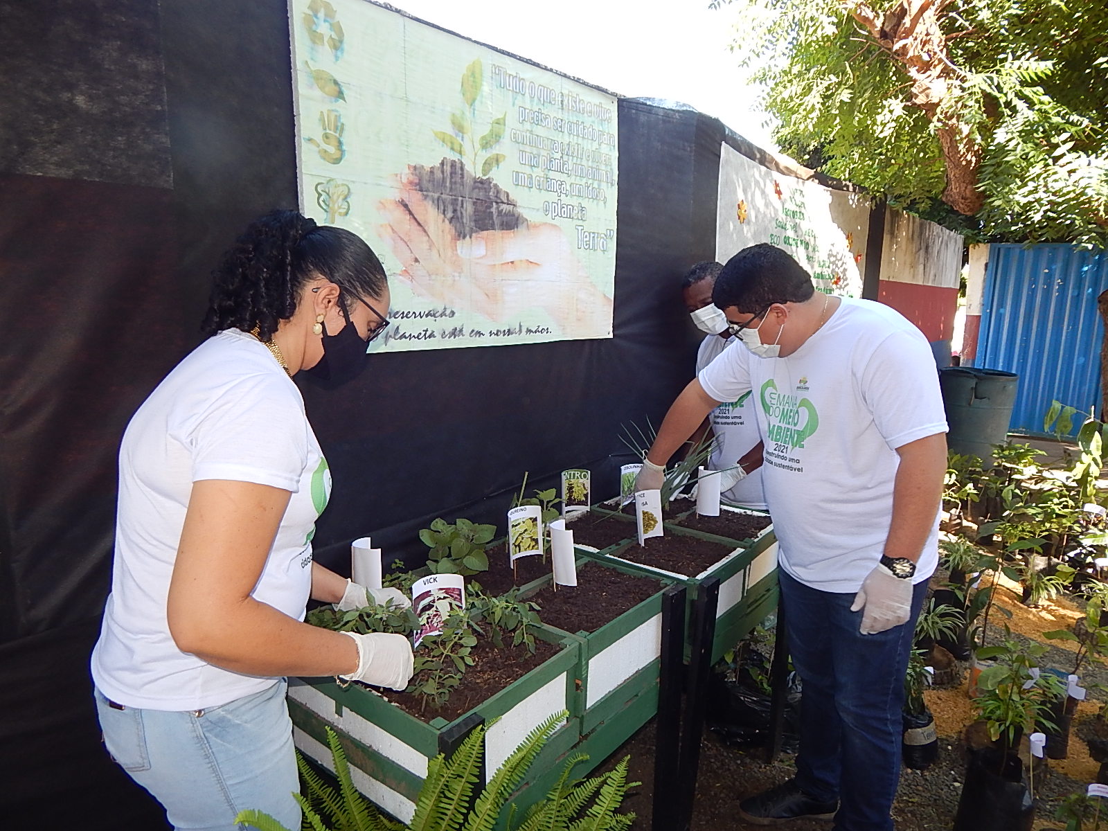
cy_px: 416
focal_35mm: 23
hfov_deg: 73.9
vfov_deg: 58.9
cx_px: 554
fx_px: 736
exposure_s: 1/100
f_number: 3
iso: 125
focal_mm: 4
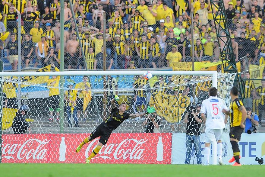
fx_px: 3312
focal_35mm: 450
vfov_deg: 3.1
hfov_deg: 4.6
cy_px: 88
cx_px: 132
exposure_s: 1/800
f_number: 4
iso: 1250
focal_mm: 300
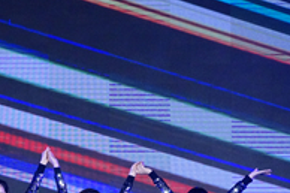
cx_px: -13
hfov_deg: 16.5
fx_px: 974
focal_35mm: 121
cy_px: 298
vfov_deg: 10.9
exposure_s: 1/250
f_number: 5.6
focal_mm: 35
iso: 3200
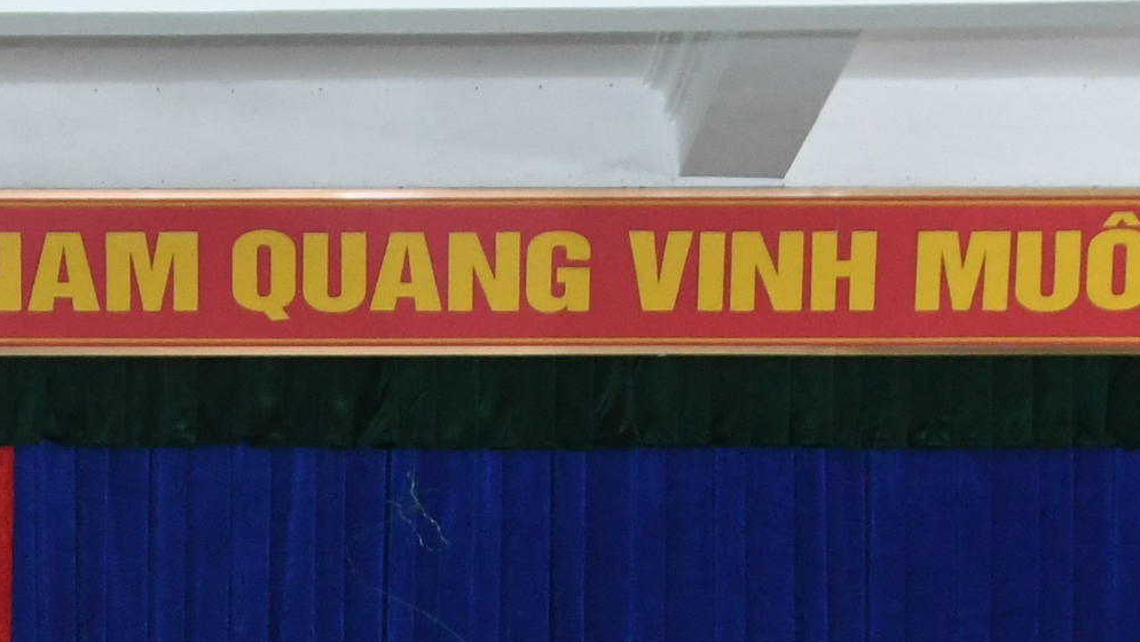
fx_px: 6379
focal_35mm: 211
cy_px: 1161
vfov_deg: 5.7
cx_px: 154
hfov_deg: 10.2
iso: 2000
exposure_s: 1/200
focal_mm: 32
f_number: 4.2
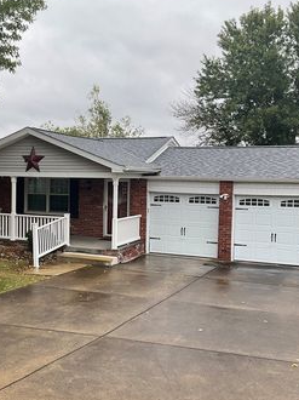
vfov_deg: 43.0
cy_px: 209
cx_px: 115
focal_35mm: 44
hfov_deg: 32.7
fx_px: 507
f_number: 1.8
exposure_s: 1/302
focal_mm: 3
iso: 16
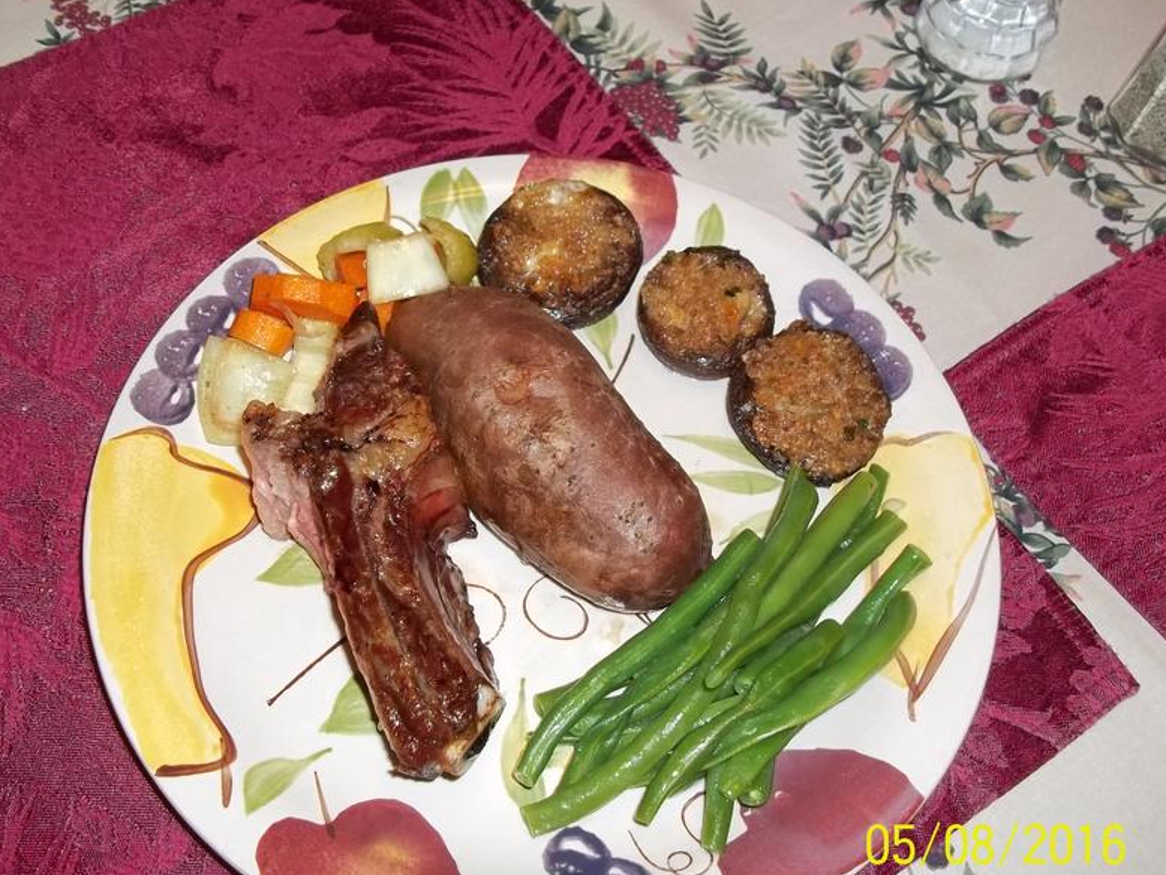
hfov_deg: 50.0
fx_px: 1247
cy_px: 462
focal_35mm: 37
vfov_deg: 38.7
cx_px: 520
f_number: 2.9
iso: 64
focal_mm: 5.7
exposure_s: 1/30
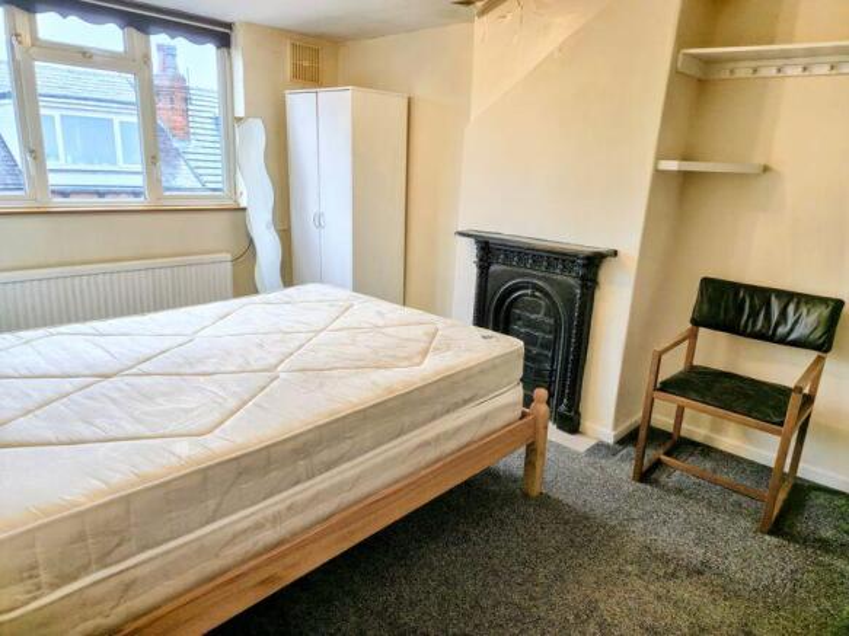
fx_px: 564
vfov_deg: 58.9
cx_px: 424
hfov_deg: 73.9
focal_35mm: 23
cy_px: 318
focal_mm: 5.4
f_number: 1.8
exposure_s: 1/50
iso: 100
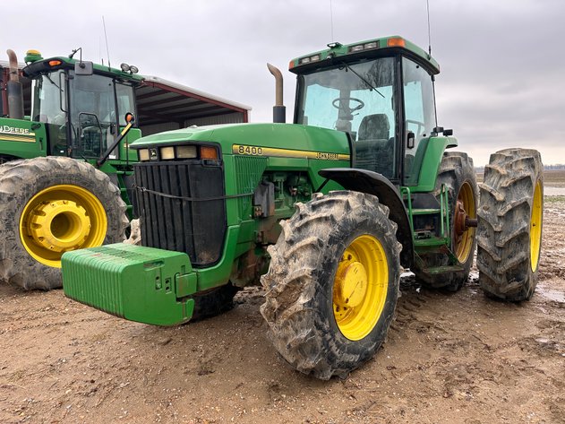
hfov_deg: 71.6
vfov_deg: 56.8
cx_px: 282
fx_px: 392
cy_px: 212
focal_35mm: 24
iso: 80
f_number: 1.78
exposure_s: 1/303
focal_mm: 6.86
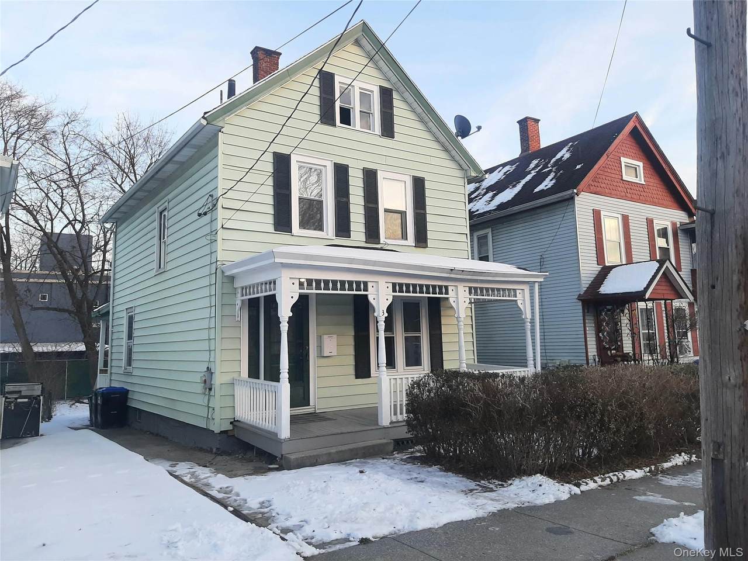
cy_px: 280
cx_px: 374
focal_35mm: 26
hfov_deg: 67.3
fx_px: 562
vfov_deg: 53.1
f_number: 1.7
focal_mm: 3.93
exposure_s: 1/182
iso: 40
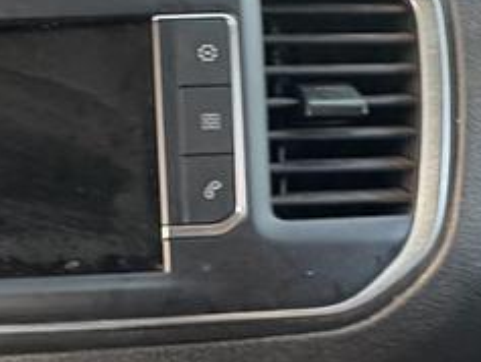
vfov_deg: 26.9
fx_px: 737
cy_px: 299
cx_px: 146
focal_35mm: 53
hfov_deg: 35.7
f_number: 2.2
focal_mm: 2.22
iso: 200
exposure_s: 1/86
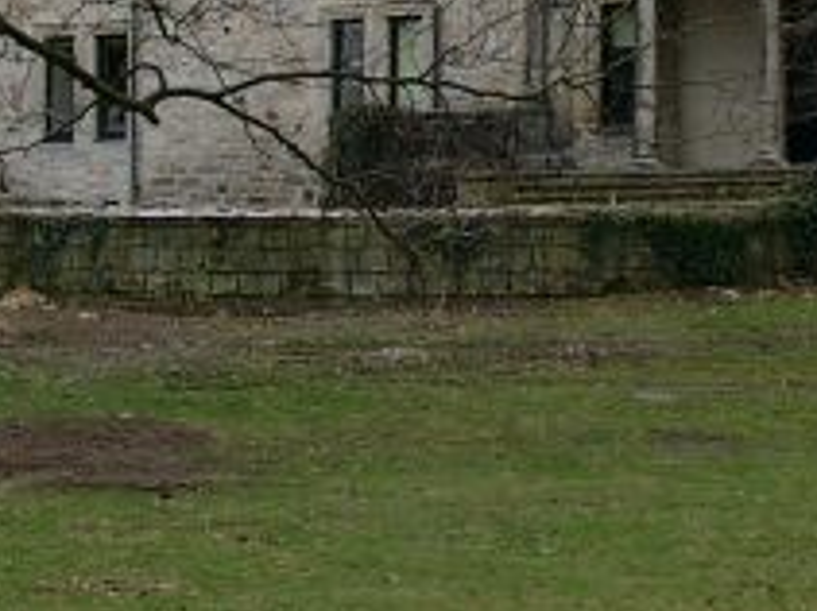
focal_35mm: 129
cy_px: -286
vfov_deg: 11.1
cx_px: 651
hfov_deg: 15.2
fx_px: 3043
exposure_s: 1/133
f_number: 4
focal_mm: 7.13
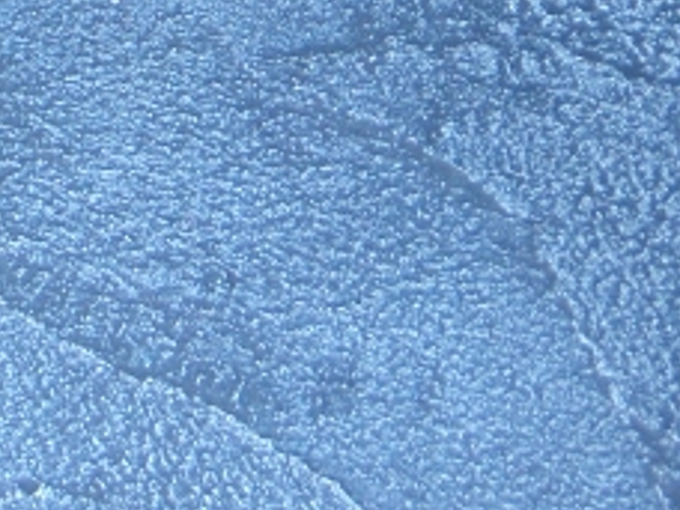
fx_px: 3929
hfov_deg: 9.1
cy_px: -242
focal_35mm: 200
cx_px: -799
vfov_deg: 7.3
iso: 100
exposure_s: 1/30
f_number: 3.5
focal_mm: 6.7
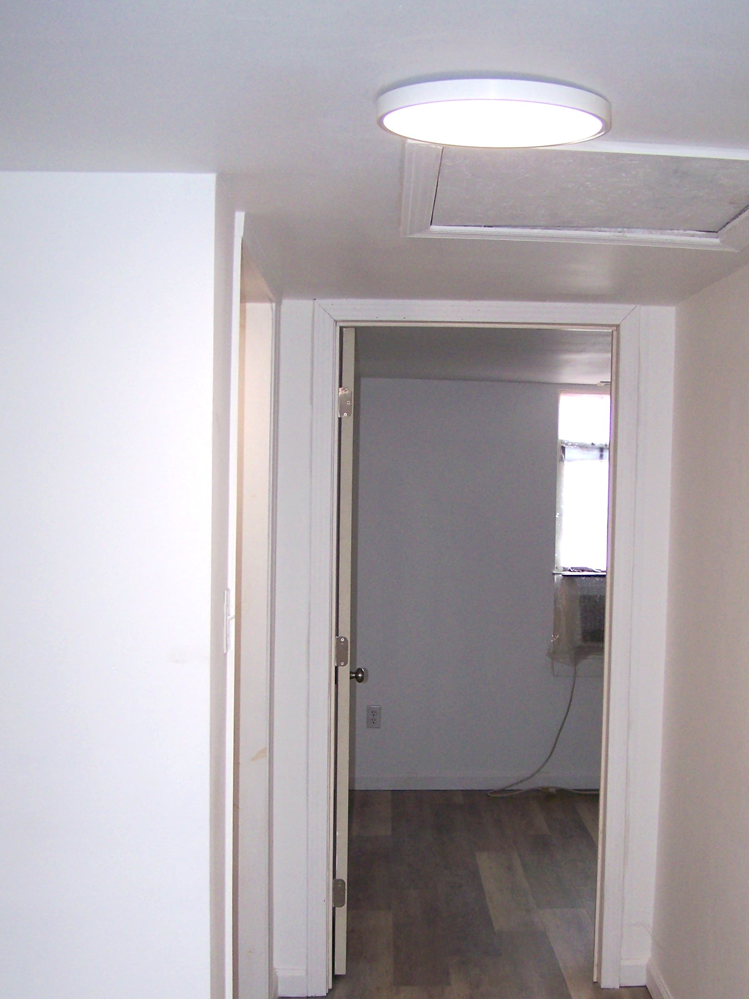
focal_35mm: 51
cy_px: 648
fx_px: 1472
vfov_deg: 37.2
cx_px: 485
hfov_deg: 28.4
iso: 80
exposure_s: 1/60
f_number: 2.8
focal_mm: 6.3
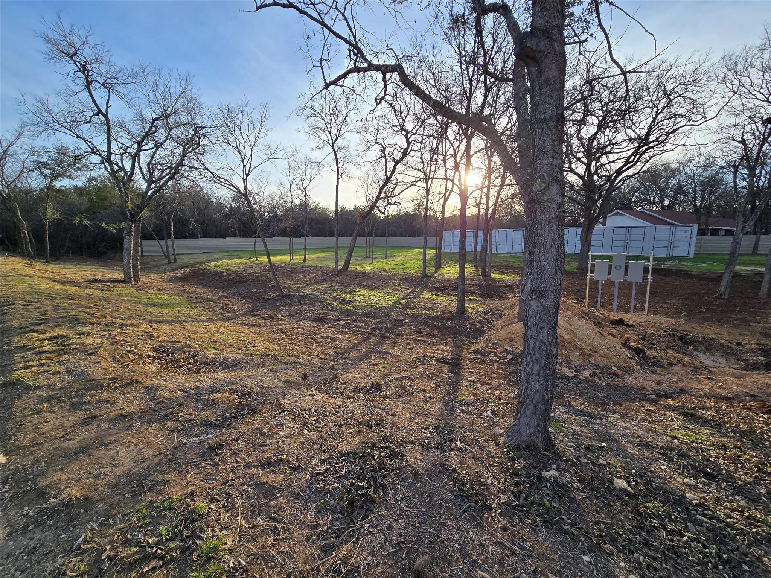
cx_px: 386
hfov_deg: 106.2
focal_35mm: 13
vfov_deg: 89.9
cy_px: 289
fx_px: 290
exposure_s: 1/1160
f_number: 2.2
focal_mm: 2.2
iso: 50
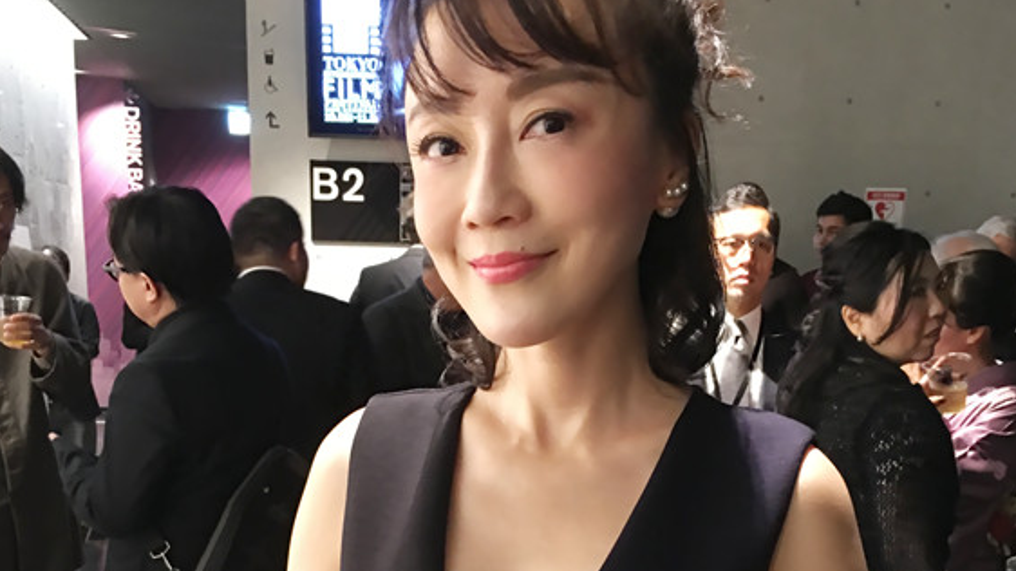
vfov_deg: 25.1
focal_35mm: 45
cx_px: 483
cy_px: 584
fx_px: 1212
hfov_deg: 45.5
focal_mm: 4.15
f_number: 2.2
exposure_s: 1/4
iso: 64
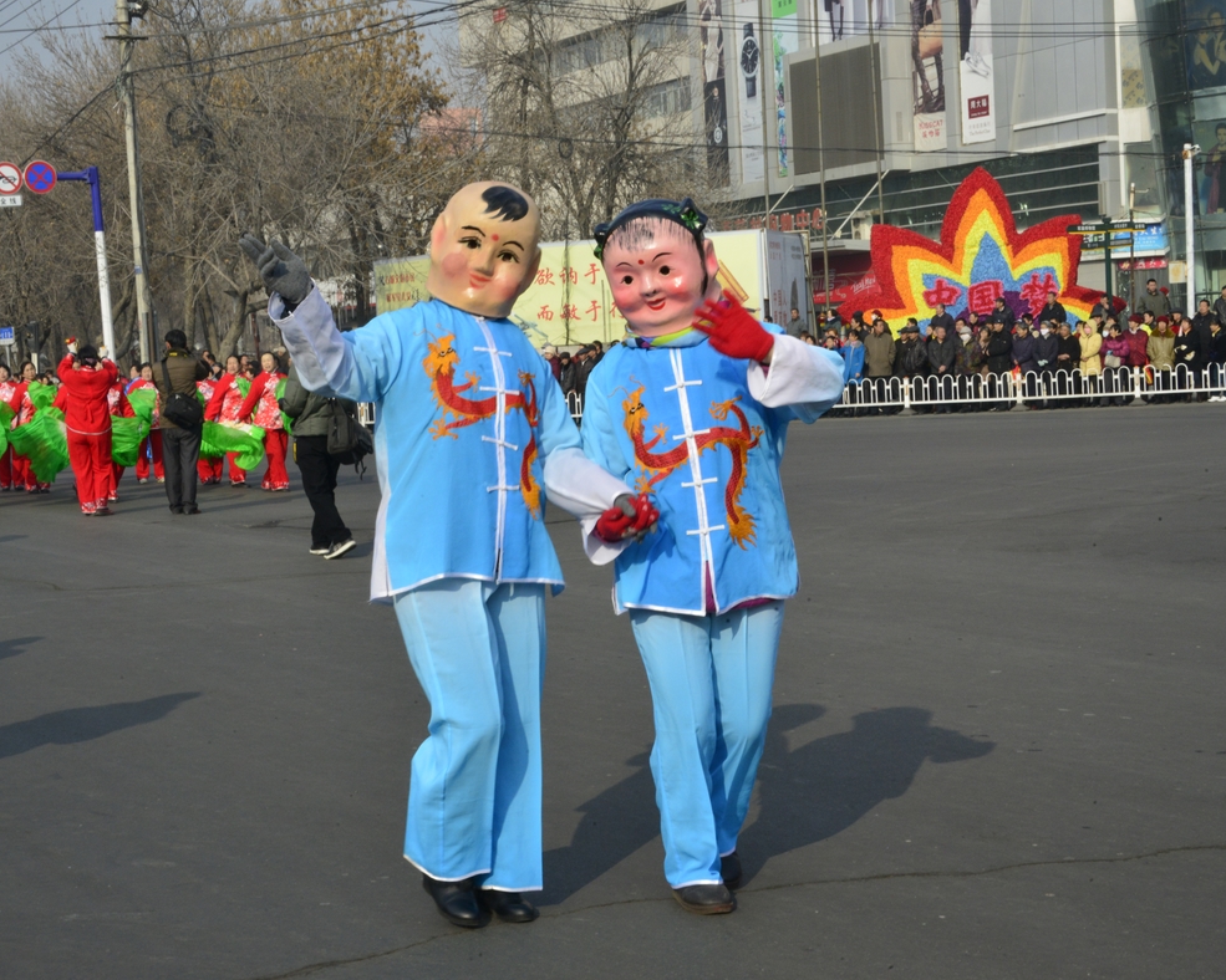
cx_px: 587
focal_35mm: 64
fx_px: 2322
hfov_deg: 29.6
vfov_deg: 23.8
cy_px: 485
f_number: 29
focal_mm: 56
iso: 1400
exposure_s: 1/200
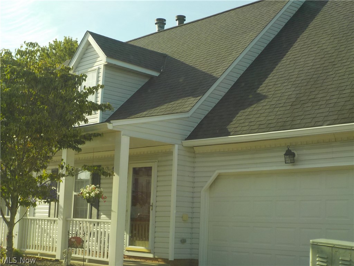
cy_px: 133
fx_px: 593
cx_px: 177
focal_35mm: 58
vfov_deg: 25.2
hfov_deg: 33.2
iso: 125
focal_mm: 7.9
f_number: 4.7
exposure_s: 1/320
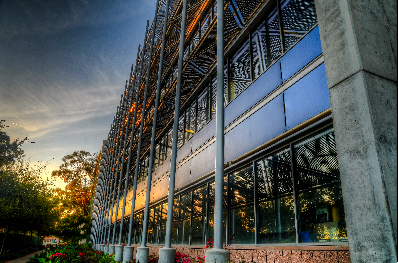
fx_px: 281
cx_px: 199
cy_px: 132
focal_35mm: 26
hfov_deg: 70.5
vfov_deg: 50.2
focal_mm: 17
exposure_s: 1/30
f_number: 9
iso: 100
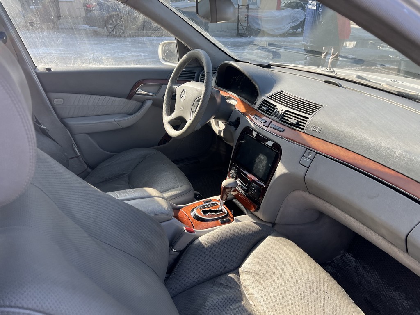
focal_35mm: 26
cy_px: 158
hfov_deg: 67.3
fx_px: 315
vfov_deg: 53.1
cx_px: 210
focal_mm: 5.7
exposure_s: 1/628
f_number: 1.5
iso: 50
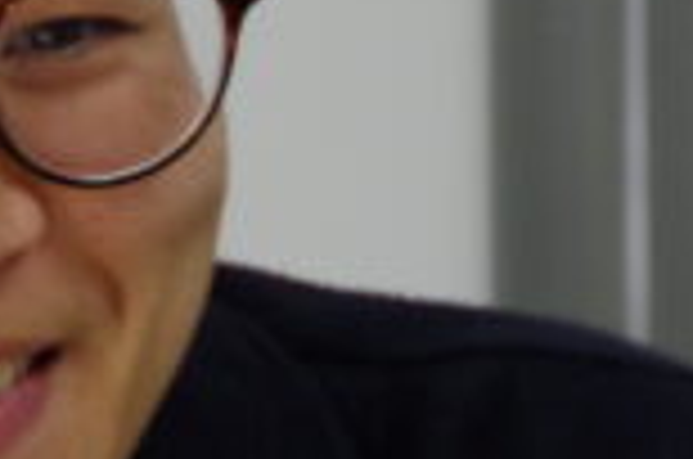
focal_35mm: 583
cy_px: 394
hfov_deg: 3.5
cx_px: -22
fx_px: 11200
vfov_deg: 2.3
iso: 1600
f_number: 5.6
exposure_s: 1/50
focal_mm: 100
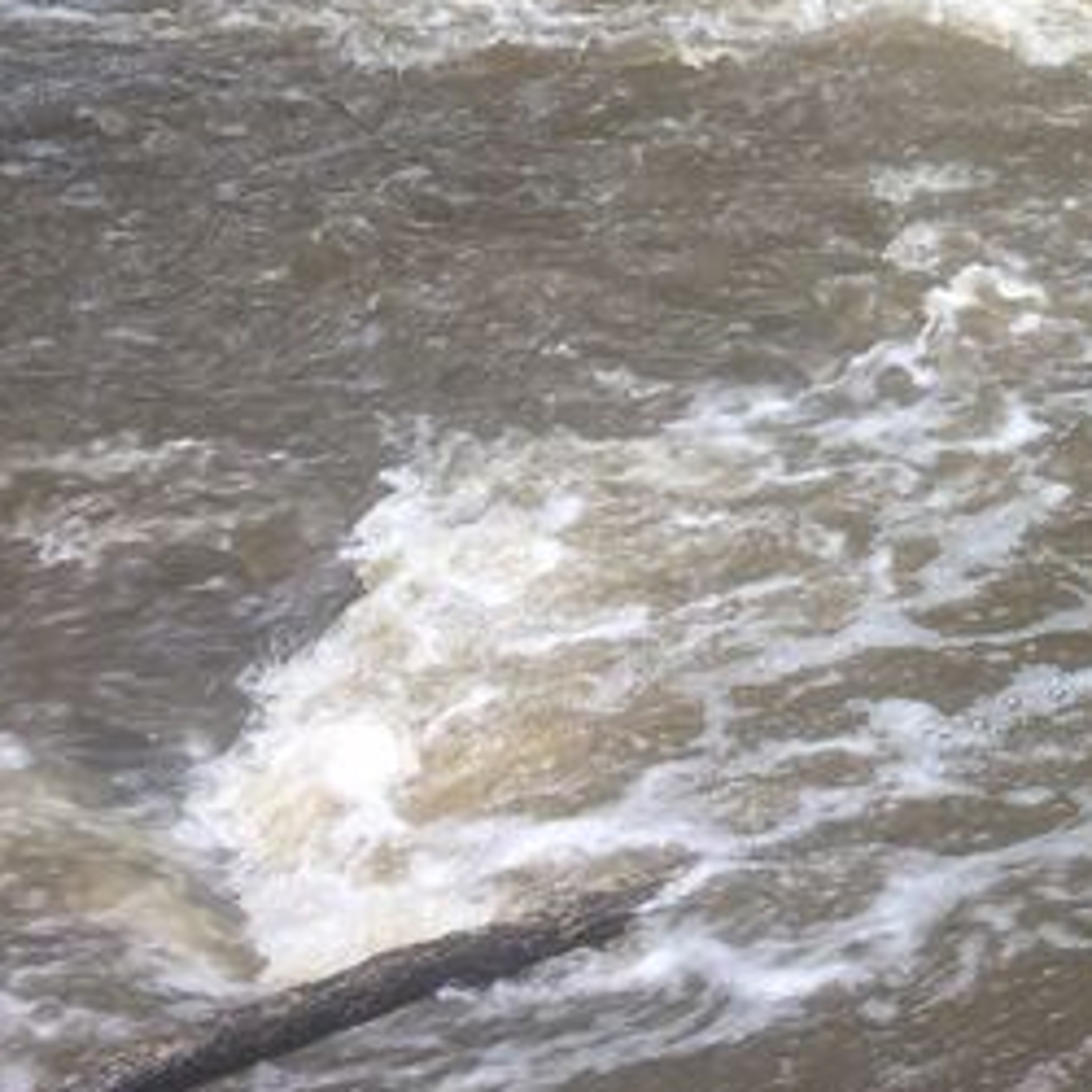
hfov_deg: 19.2
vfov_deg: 20.7
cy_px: 122
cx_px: 1498
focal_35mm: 82
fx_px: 2927
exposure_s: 1/120
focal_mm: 4.15
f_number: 2.2
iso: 32
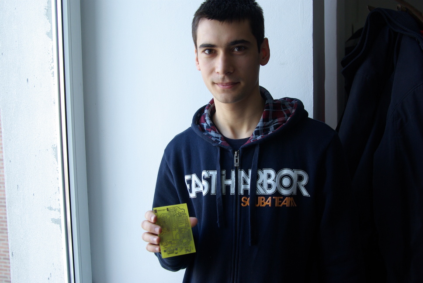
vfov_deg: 32.0
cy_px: 142
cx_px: 212
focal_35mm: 42
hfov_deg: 46.3
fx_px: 494
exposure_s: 1/100
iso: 200
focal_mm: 28
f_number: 4
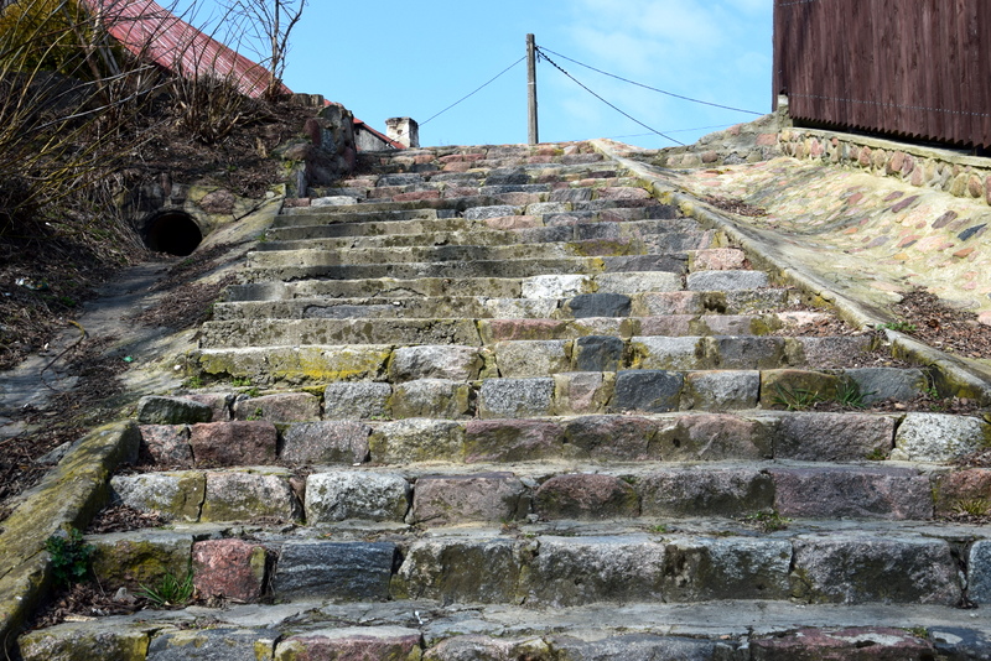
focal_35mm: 45
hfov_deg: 43.6
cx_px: 496
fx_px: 1239
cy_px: 330
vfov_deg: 29.9
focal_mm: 30
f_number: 11
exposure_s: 1/400
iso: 400
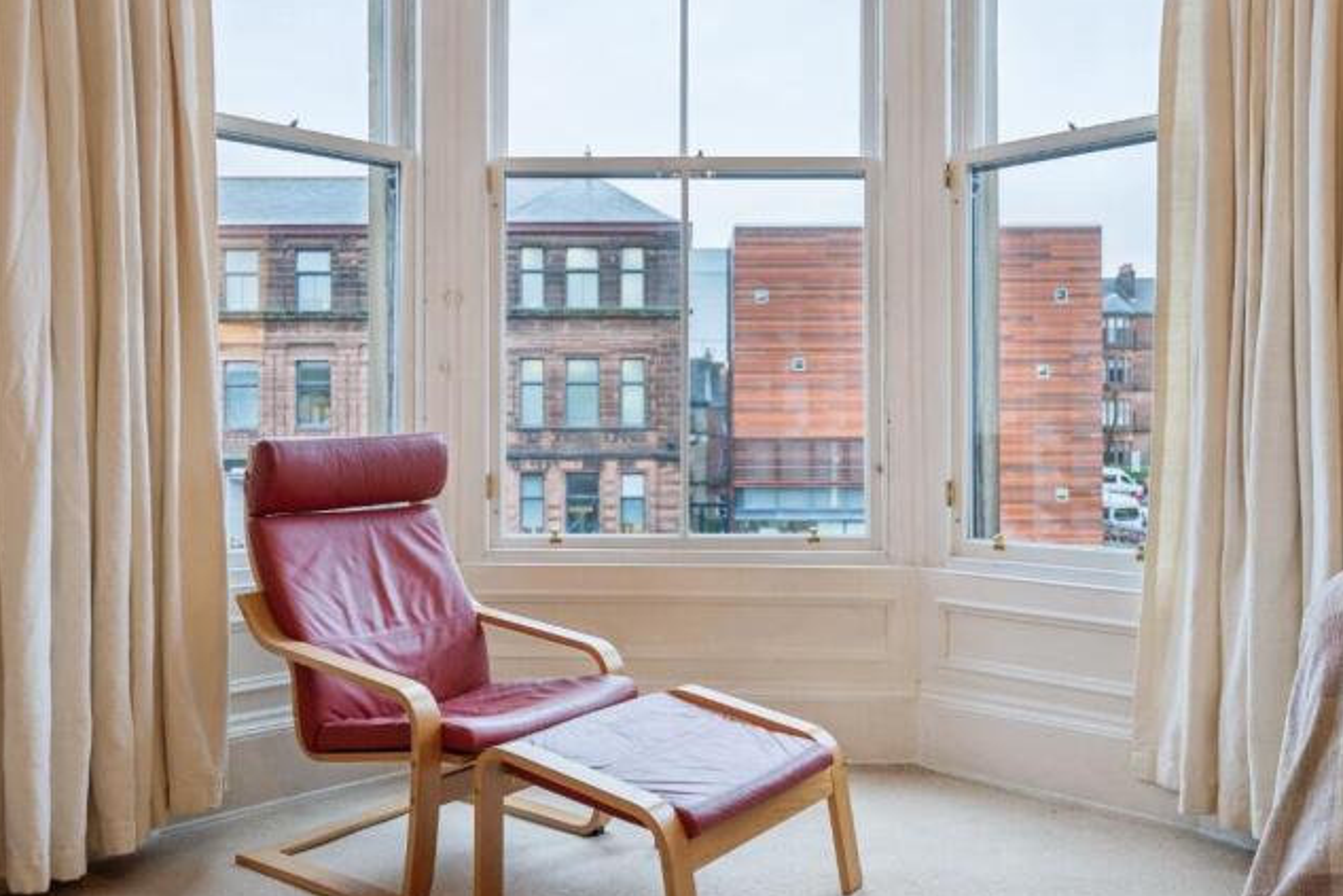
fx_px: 1157
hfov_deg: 60.3
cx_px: 683
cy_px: 454
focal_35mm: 31
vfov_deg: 42.3
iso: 800
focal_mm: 30
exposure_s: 1/100
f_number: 4
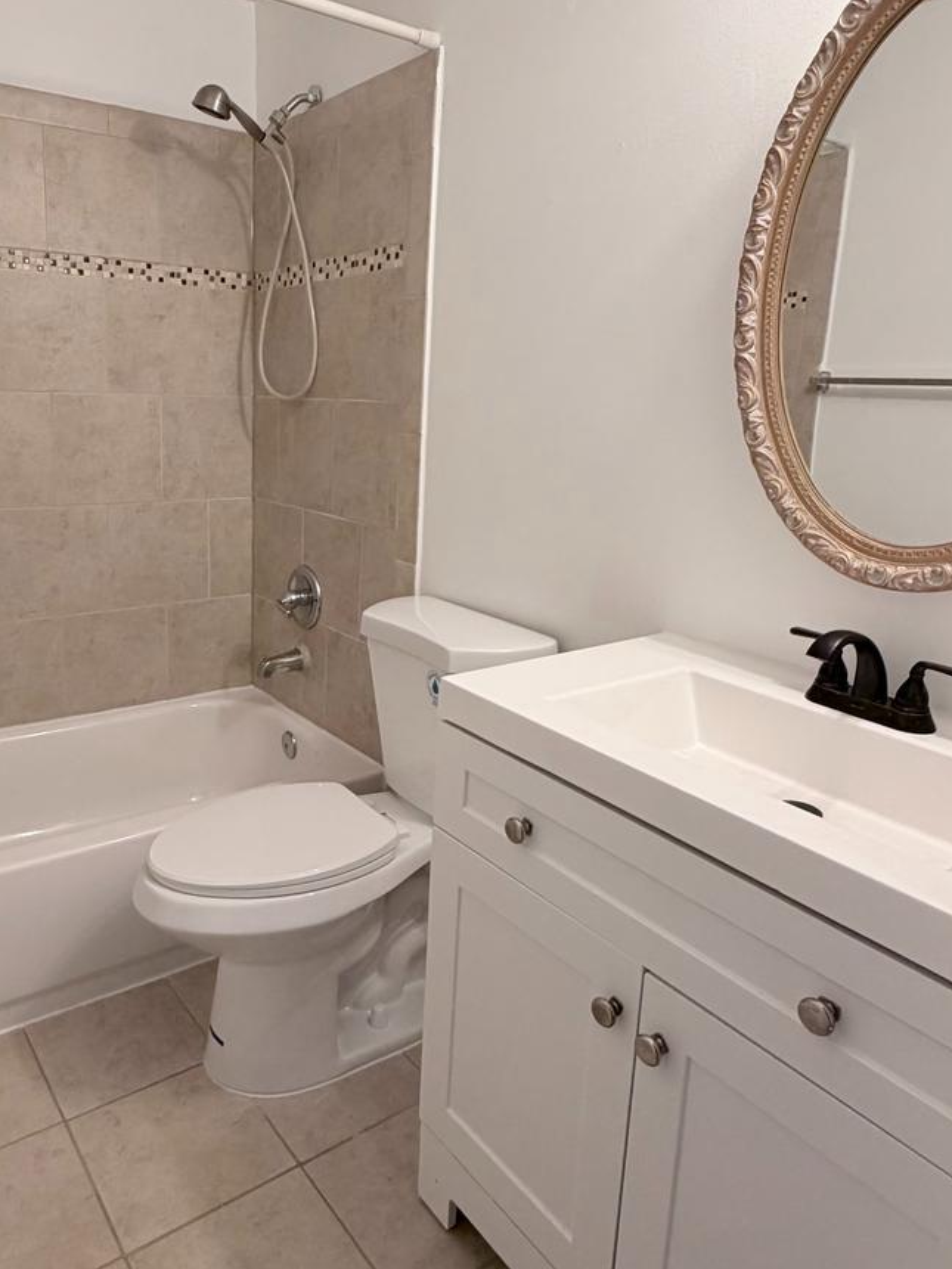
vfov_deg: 69.3
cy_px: 586
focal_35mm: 25
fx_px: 917
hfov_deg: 54.2
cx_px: 353
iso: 250
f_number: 2.2
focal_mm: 2.22
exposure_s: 1/120
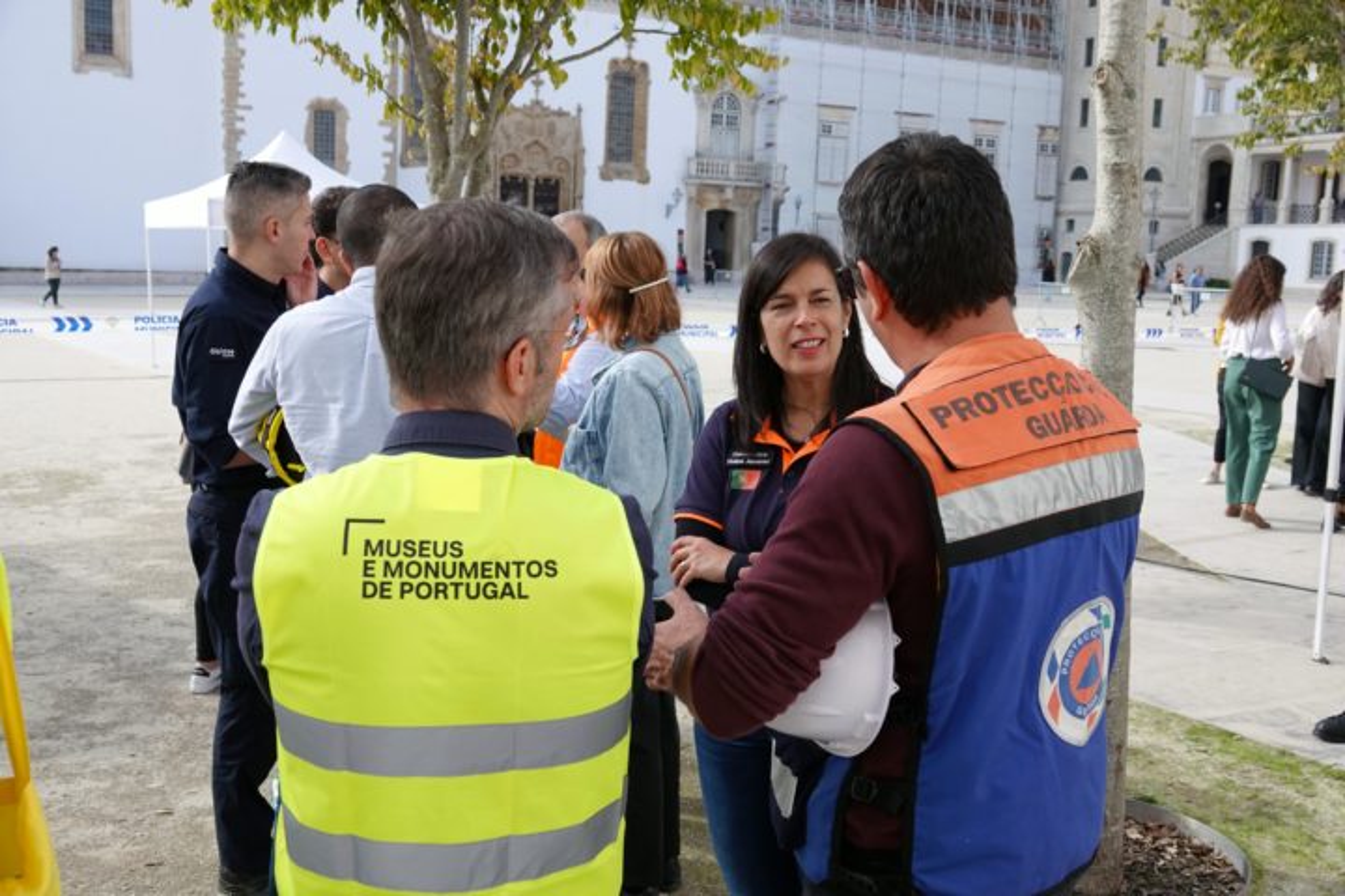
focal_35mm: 37
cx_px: 672
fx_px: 1382
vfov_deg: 35.9
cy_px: 448
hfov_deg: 51.9
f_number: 3.2
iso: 100
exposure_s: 1/500
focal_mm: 13.7
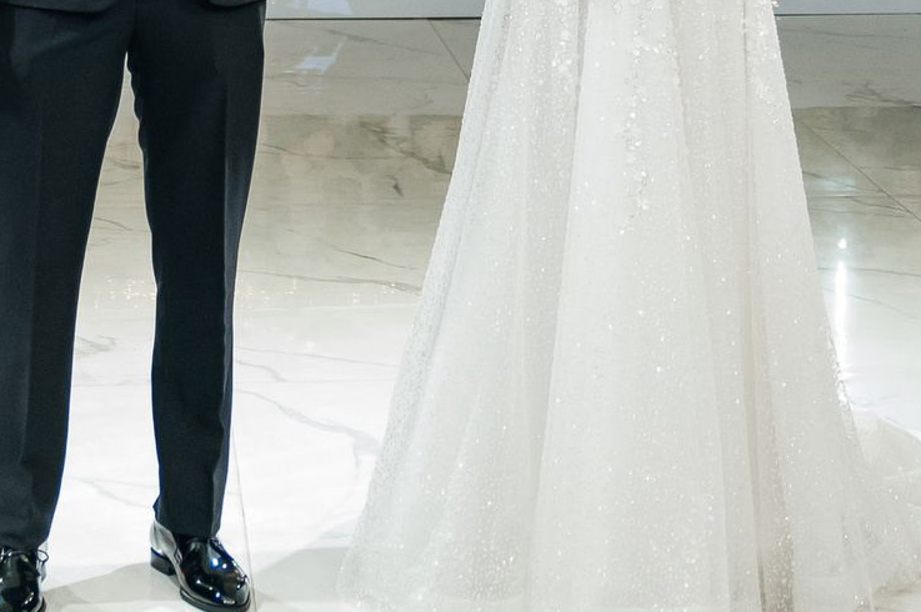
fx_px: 3195
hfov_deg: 16.4
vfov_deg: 10.7
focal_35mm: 125
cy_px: -210
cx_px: 314
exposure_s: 1/200
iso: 4000
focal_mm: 36
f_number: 2.8
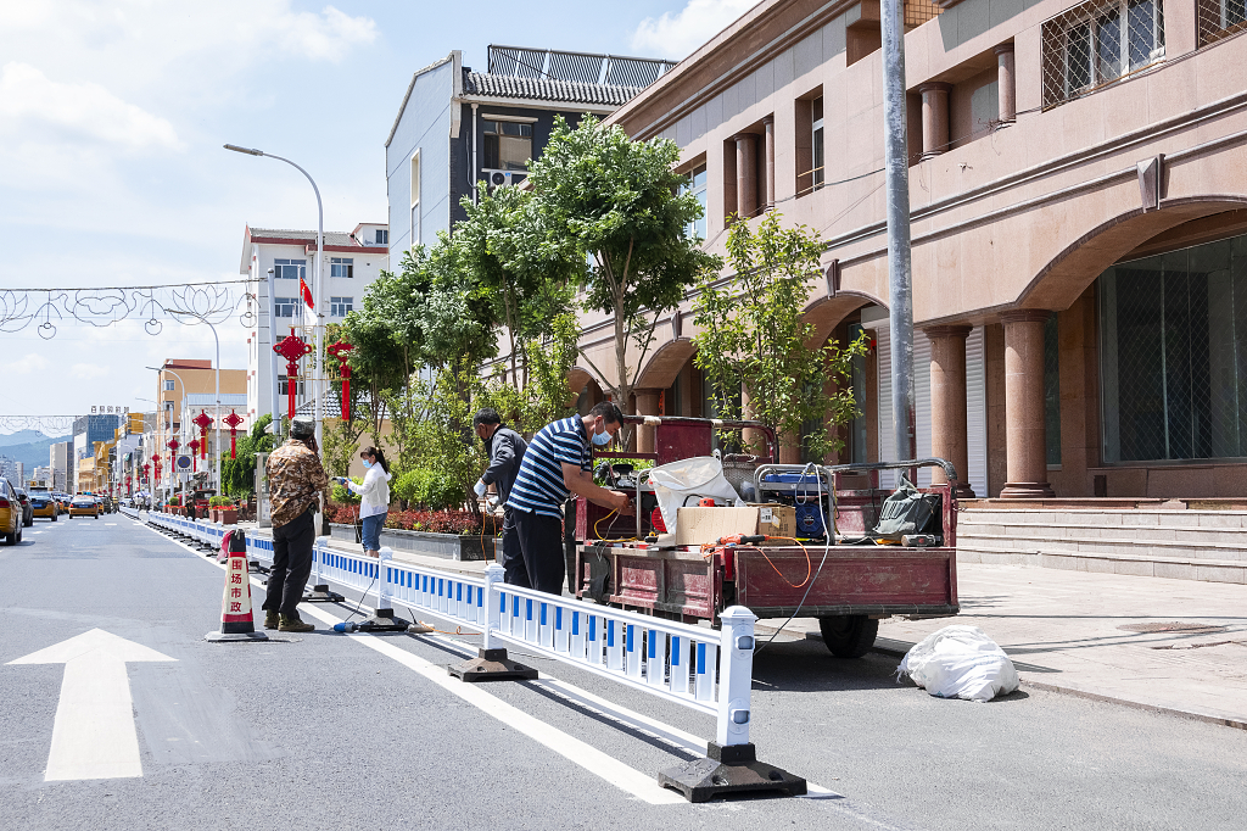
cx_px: 624
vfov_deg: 30.5
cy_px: 416
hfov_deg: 44.5
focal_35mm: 44
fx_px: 1524
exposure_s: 1/400
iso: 125
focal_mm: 16.21
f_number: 5.6
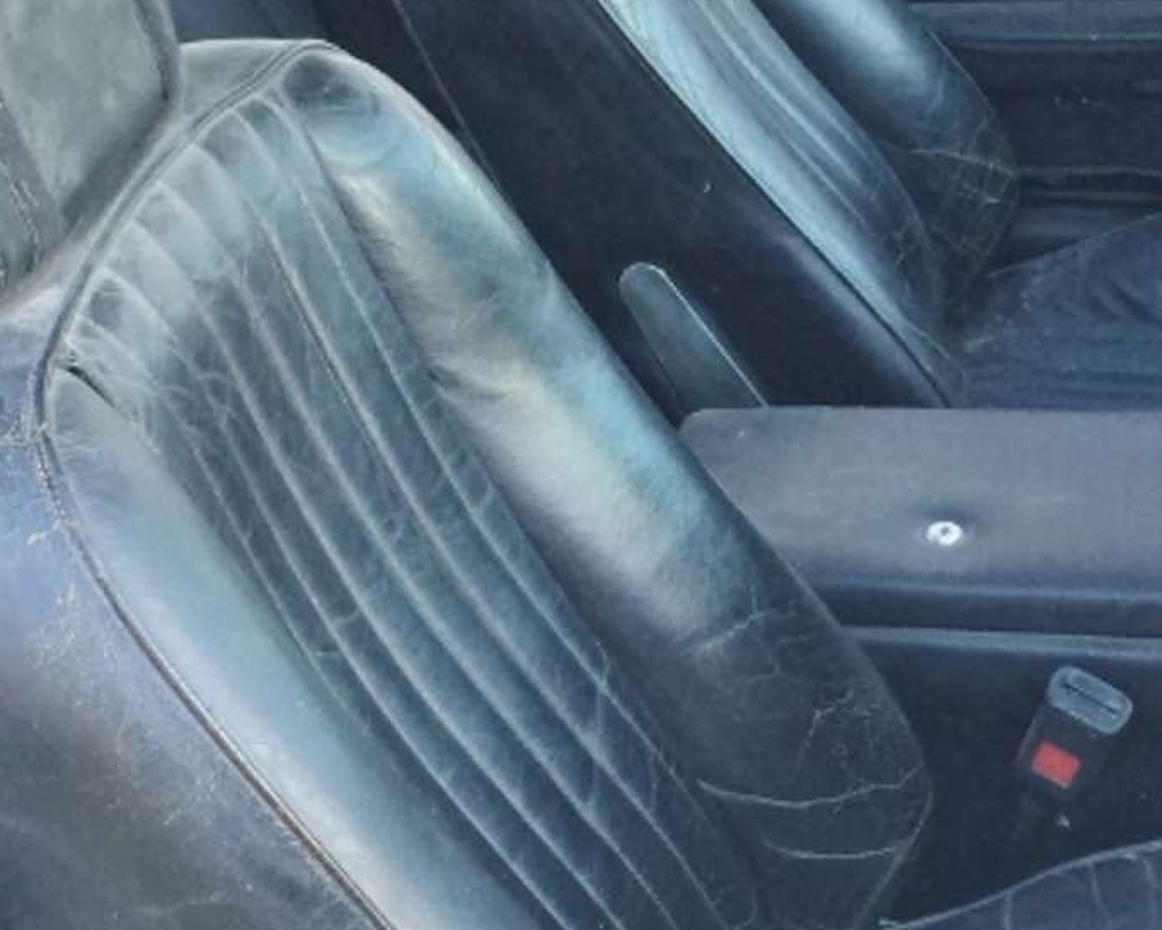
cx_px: 963
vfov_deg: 18.4
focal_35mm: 83
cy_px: 625
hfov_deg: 22.6
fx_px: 2855
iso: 32
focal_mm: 4.15
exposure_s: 1/30
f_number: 2.2
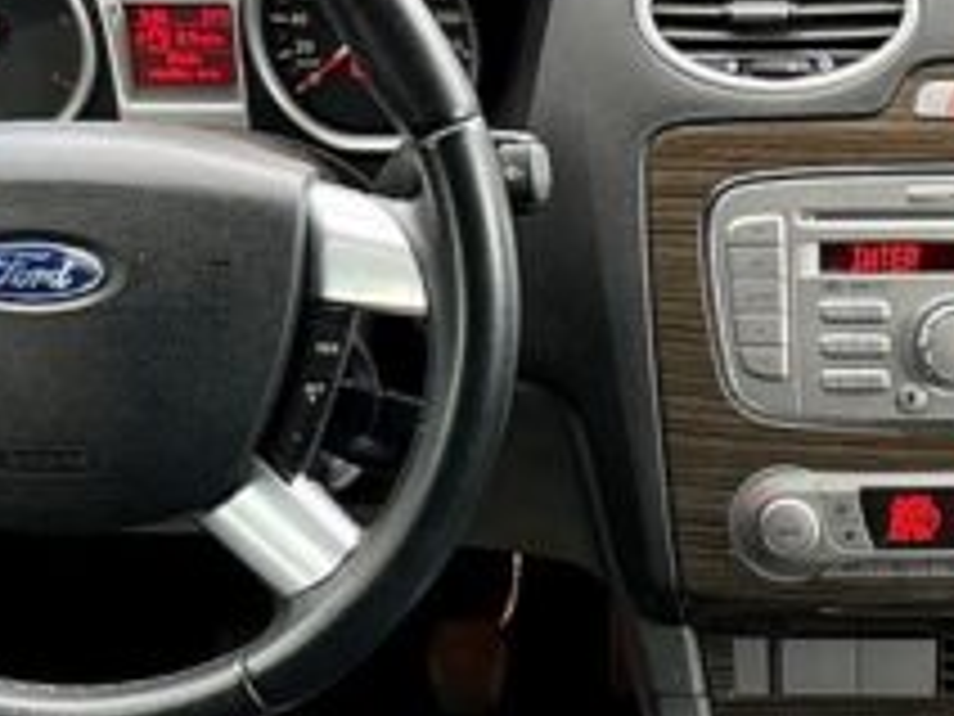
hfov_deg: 19.6
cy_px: 919
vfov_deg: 14.5
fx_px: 2701
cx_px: 878
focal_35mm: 98
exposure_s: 1/121
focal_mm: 5.7
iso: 32
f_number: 1.5
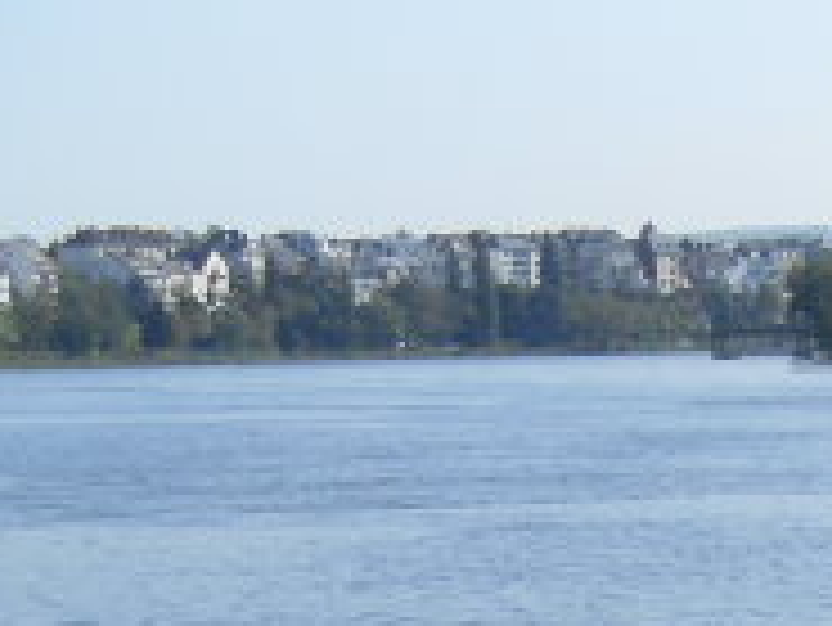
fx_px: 3535
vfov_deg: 9.6
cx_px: 1466
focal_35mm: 147
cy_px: 1099
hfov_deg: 12.4
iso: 80
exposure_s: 1/180
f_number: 7
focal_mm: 6.3
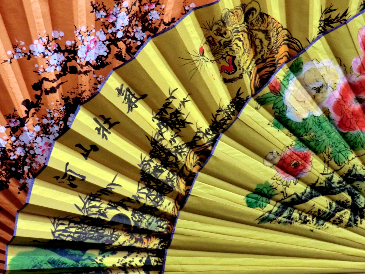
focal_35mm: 65
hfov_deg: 29.8
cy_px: 137
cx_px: 182
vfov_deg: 22.6
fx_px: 685
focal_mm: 11.6
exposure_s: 1/40
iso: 800
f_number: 4.4
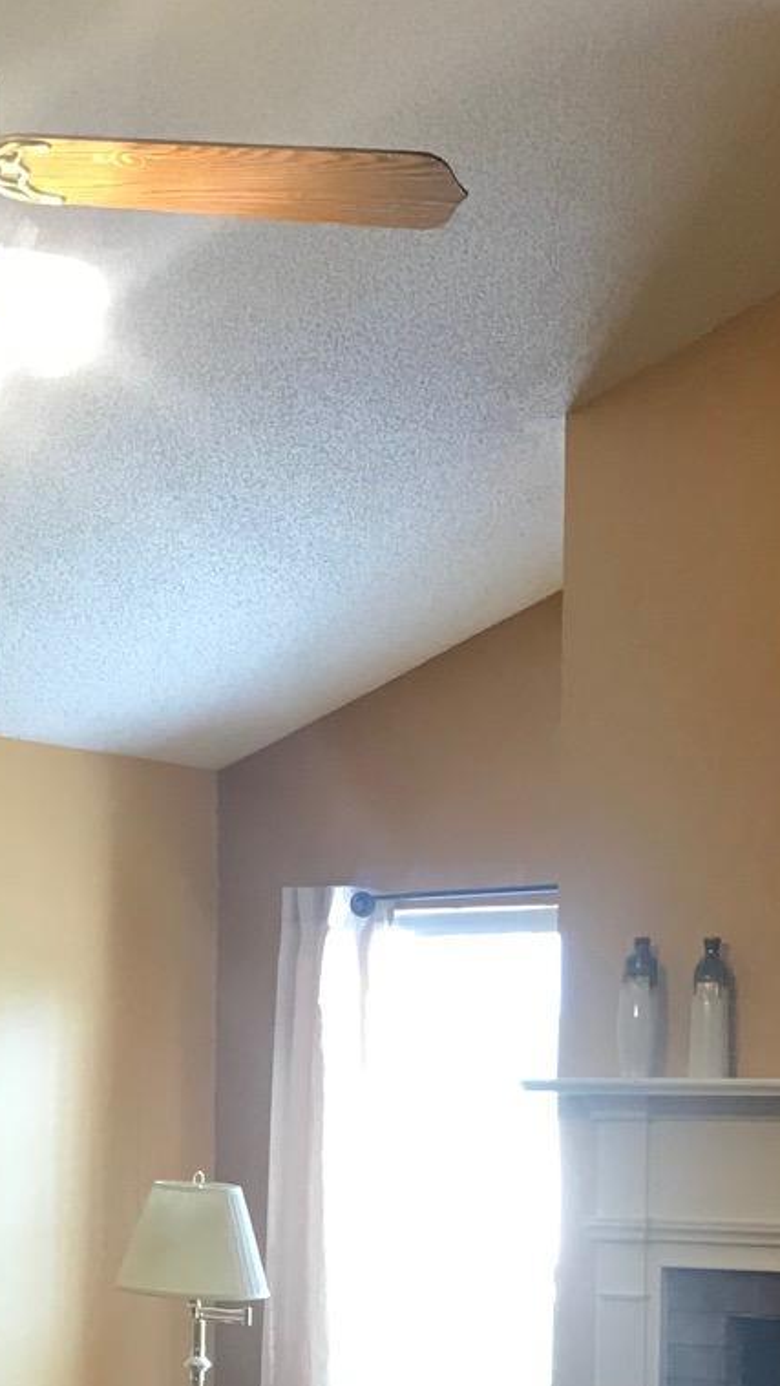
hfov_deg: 14.9
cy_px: 1318
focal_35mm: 81
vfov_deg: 25.2
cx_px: 532
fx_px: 2978
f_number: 1.8
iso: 40
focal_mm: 3.99
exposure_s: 1/17
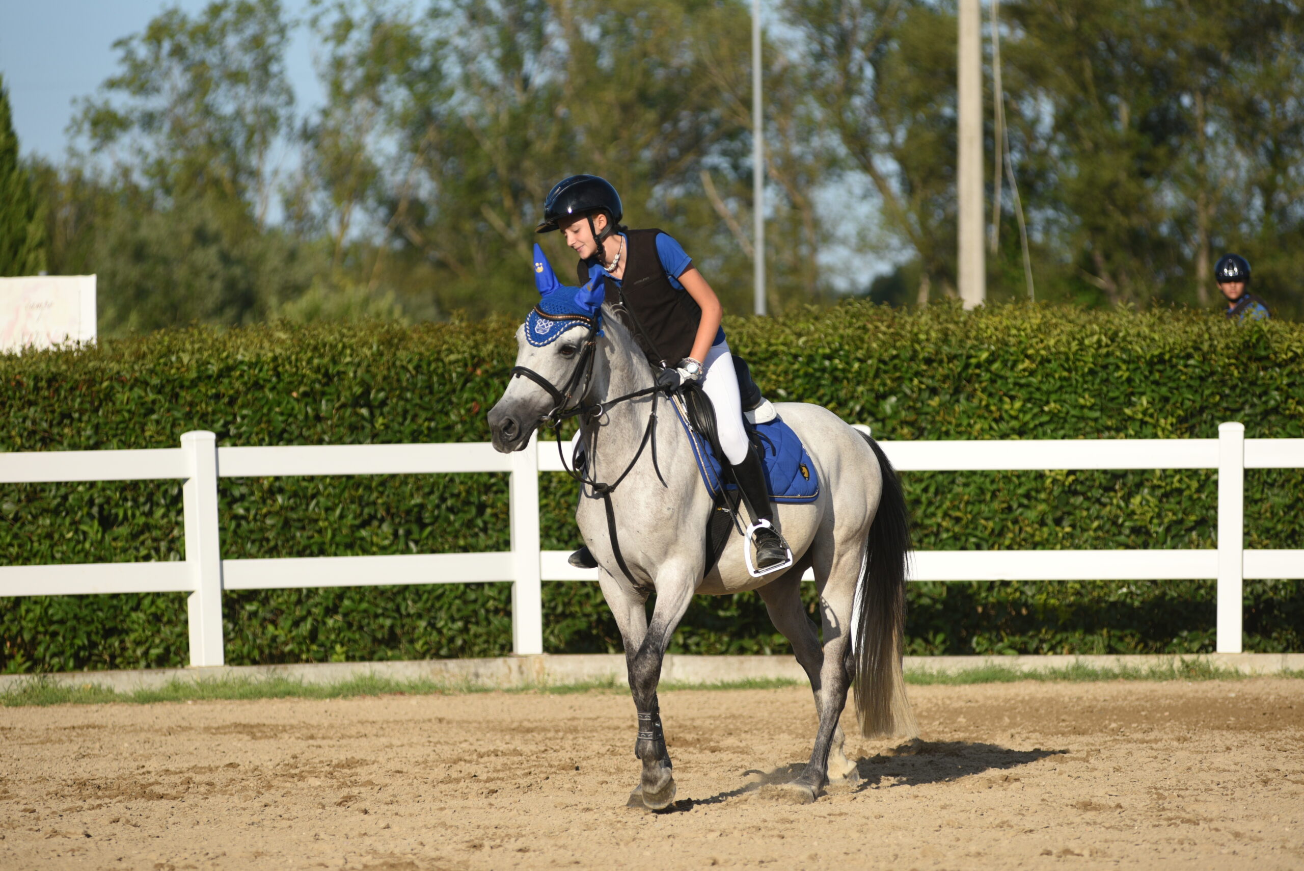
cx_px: 652
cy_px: 436
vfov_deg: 6.9
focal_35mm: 200
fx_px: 7247
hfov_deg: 10.3
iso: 200
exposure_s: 1/2000
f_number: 4.5
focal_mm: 200
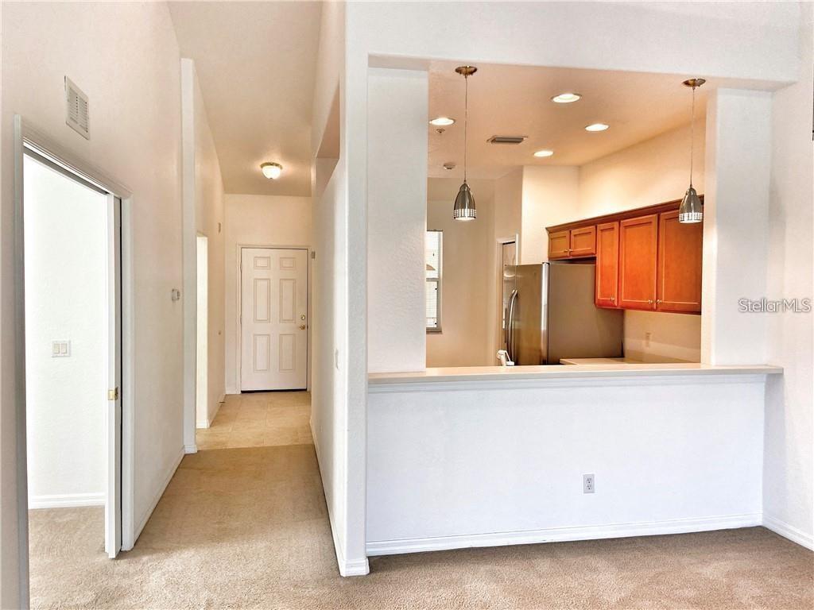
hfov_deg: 67.3
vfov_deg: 53.1
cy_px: 305
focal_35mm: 26
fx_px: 611
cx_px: 407
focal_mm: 4.25
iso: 100
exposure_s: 1/120
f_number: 1.8
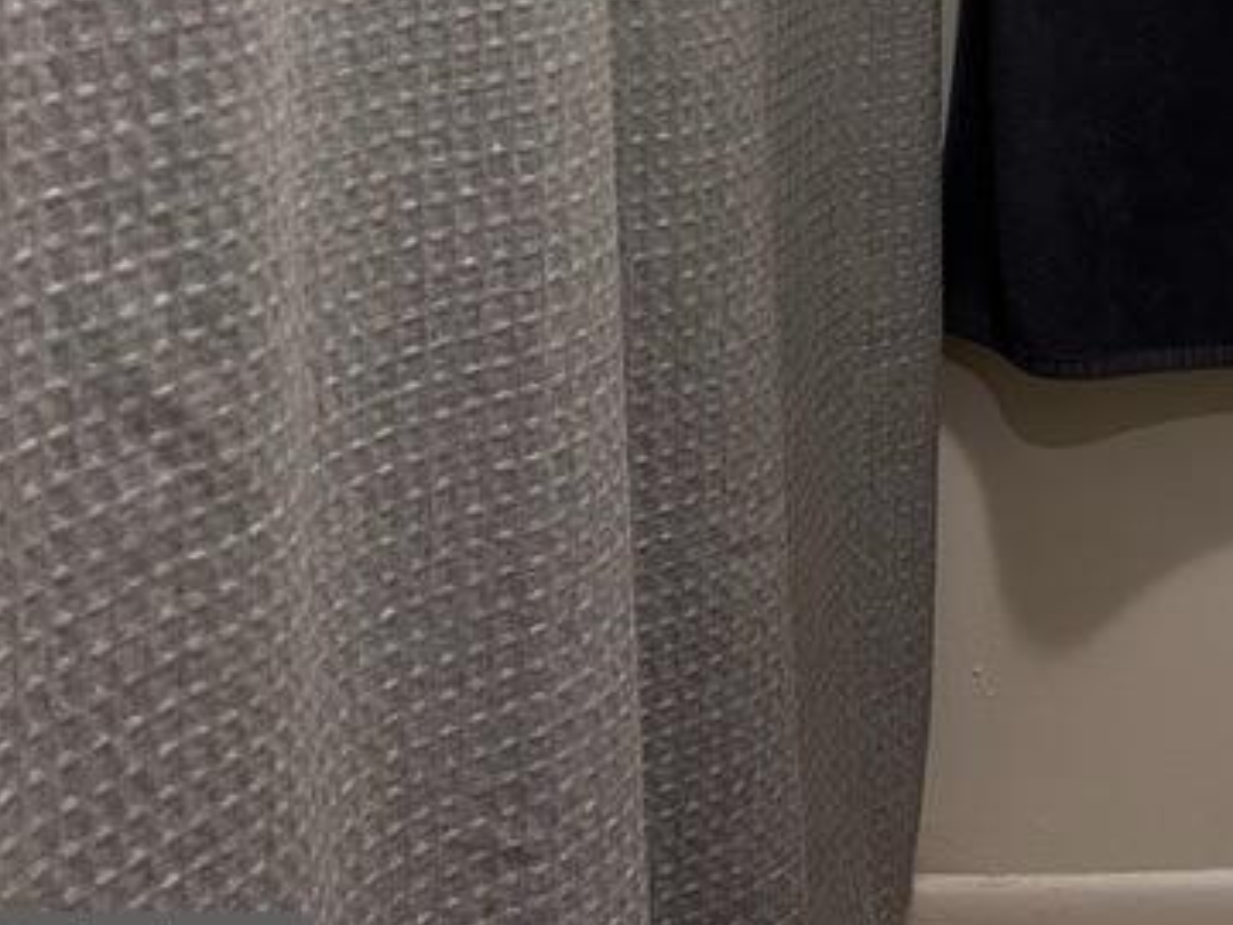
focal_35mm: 74
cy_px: -264
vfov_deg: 18.6
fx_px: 2636
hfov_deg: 23.2
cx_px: 1630
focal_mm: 5.7
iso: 320
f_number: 1.5
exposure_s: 1/60
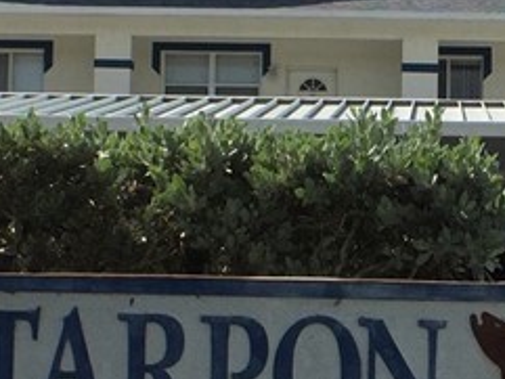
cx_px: 501
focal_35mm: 123
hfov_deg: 15.7
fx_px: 1795
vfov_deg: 12.0
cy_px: 260
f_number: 2.2
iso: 32
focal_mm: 4.15
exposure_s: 1/3049
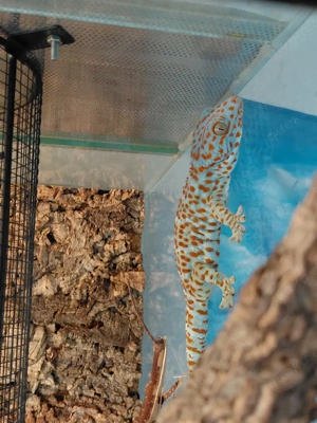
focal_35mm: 25
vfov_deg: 69.4
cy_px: 212
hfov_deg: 54.9
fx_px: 305
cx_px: 158
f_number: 1.8
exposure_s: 1/25.1
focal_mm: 4.69
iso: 320
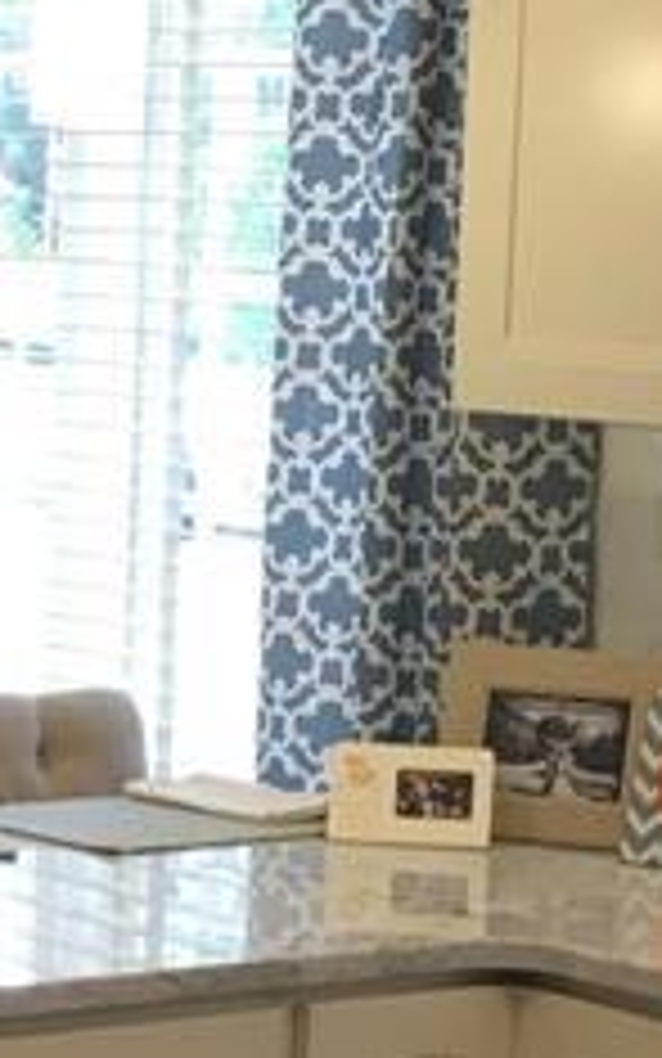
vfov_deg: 15.6
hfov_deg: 9.8
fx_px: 3866
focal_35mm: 134
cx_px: 432
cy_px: 648
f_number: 2.2
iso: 32
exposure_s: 1/30
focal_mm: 4.15
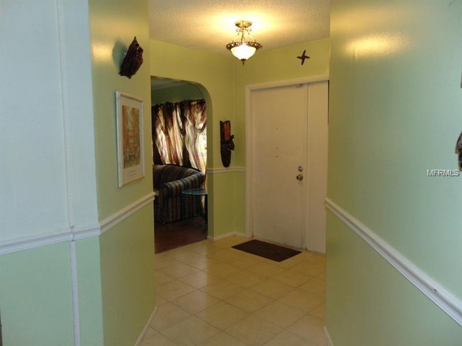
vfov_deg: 54.9
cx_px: 231
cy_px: 173
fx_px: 334
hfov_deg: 69.4
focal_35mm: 25
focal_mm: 4.5
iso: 400
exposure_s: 1/30
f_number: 3
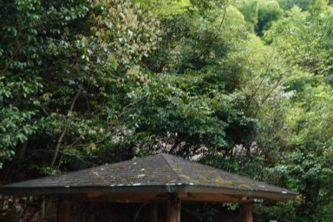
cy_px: 127
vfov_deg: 21.2
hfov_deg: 28.4
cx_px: 370
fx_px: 592
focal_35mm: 64
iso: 125
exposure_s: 1/80
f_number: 4.5
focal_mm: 8.8
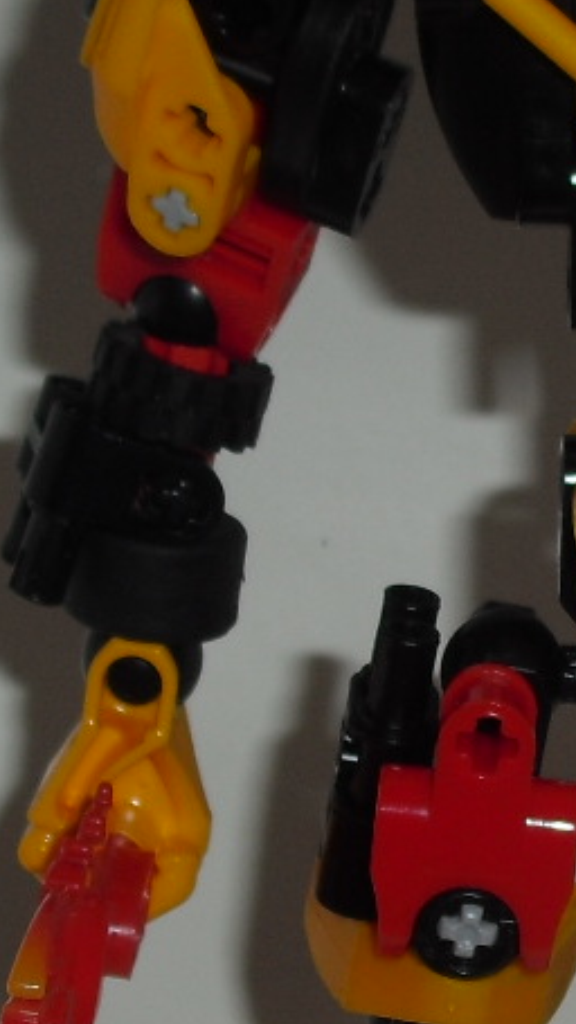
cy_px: 468
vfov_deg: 15.6
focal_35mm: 138
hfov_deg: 8.7
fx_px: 3746
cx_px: 603
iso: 64
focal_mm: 6.3
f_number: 3.1
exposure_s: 1/60
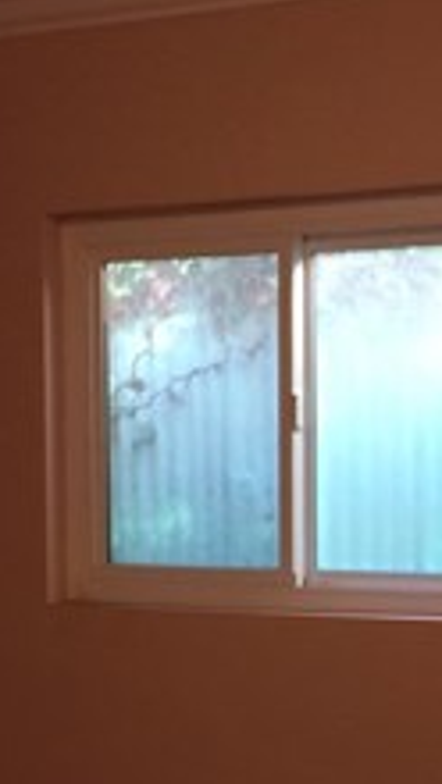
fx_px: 1914
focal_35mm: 92
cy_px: 620
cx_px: 389
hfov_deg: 13.1
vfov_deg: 22.9
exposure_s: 1/30
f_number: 2.2
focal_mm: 4.15
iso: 80
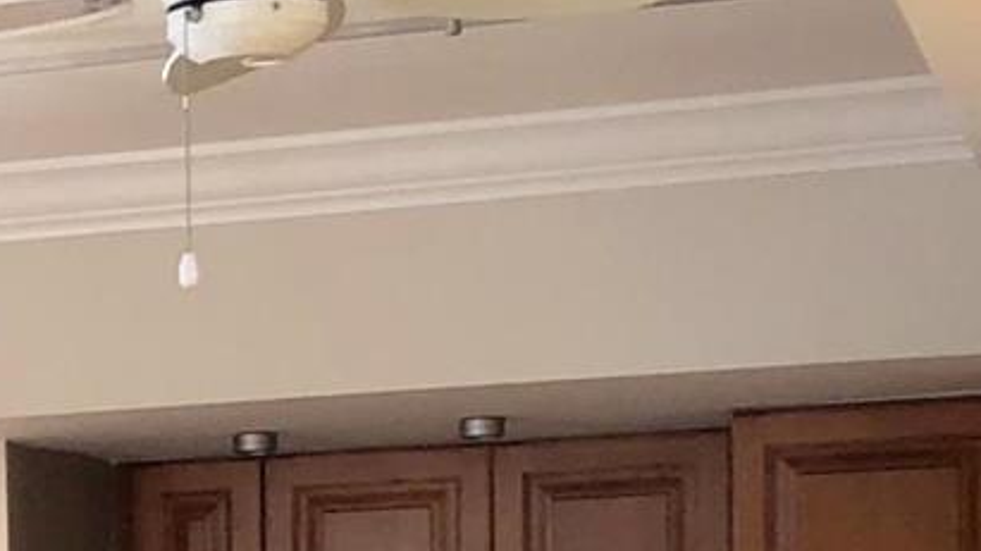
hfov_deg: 13.6
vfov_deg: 7.7
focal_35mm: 152
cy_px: 1065
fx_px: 3953
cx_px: -279
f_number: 1.8
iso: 40
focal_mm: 3.99
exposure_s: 1/20
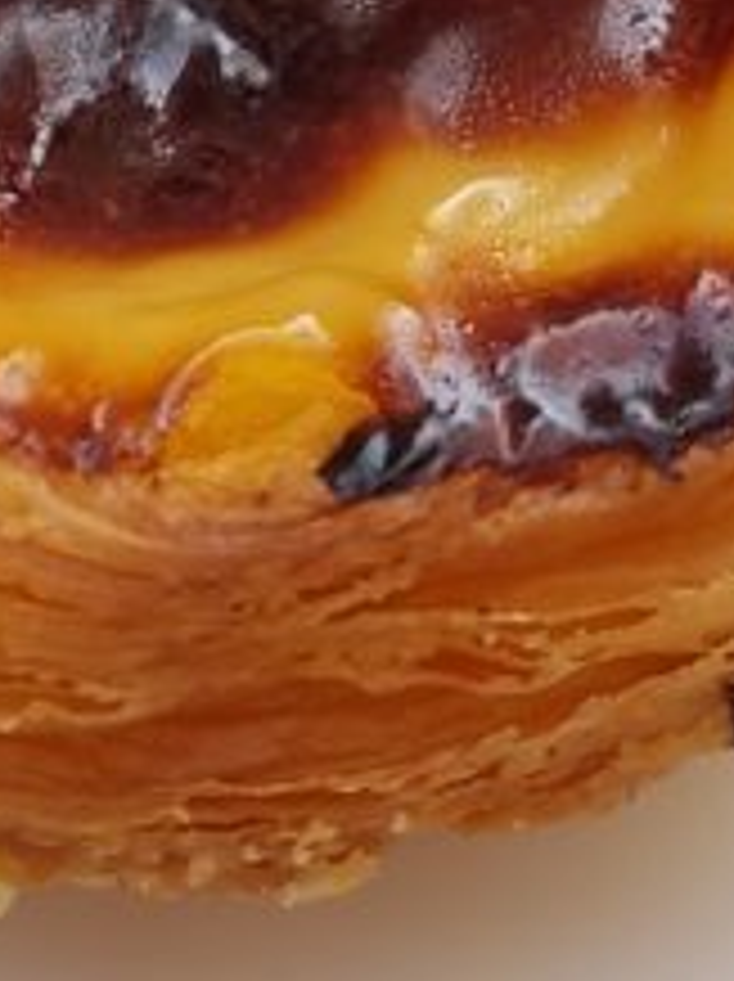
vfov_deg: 14.1
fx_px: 3598
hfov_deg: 11.6
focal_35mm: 127
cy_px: -666
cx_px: 117
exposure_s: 1/984
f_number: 1.7
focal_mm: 4.25
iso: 50
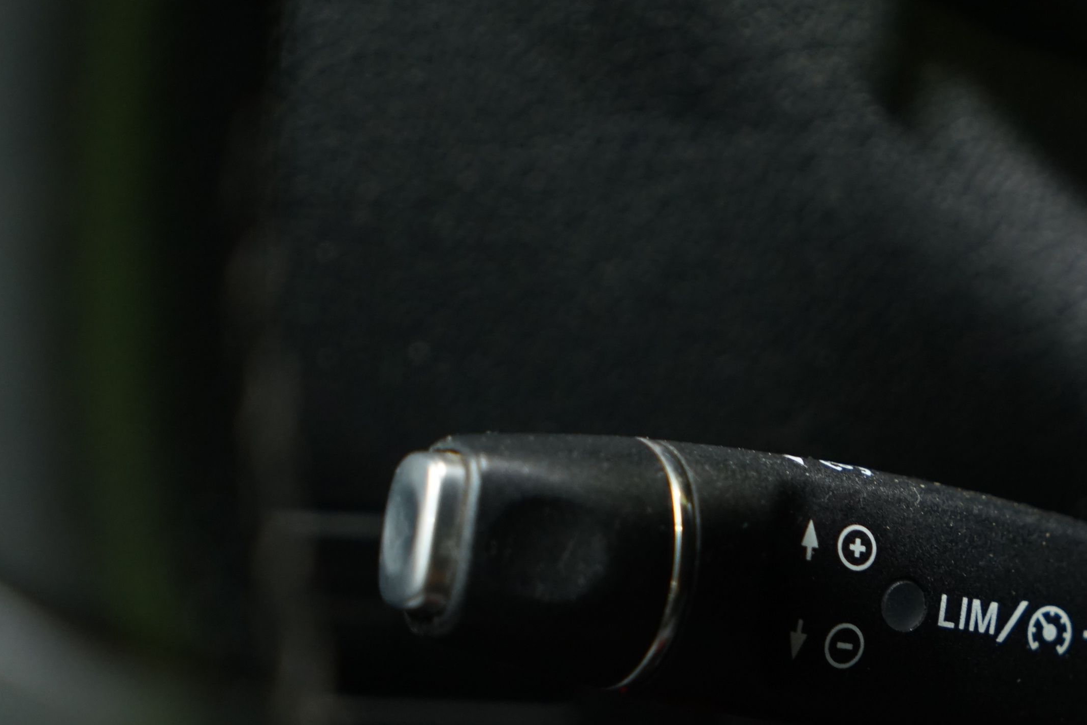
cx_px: 858
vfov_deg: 12.0
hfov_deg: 17.8
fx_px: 3442
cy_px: 583
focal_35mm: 114
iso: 1250
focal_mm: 62
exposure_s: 1/20
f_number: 4.5
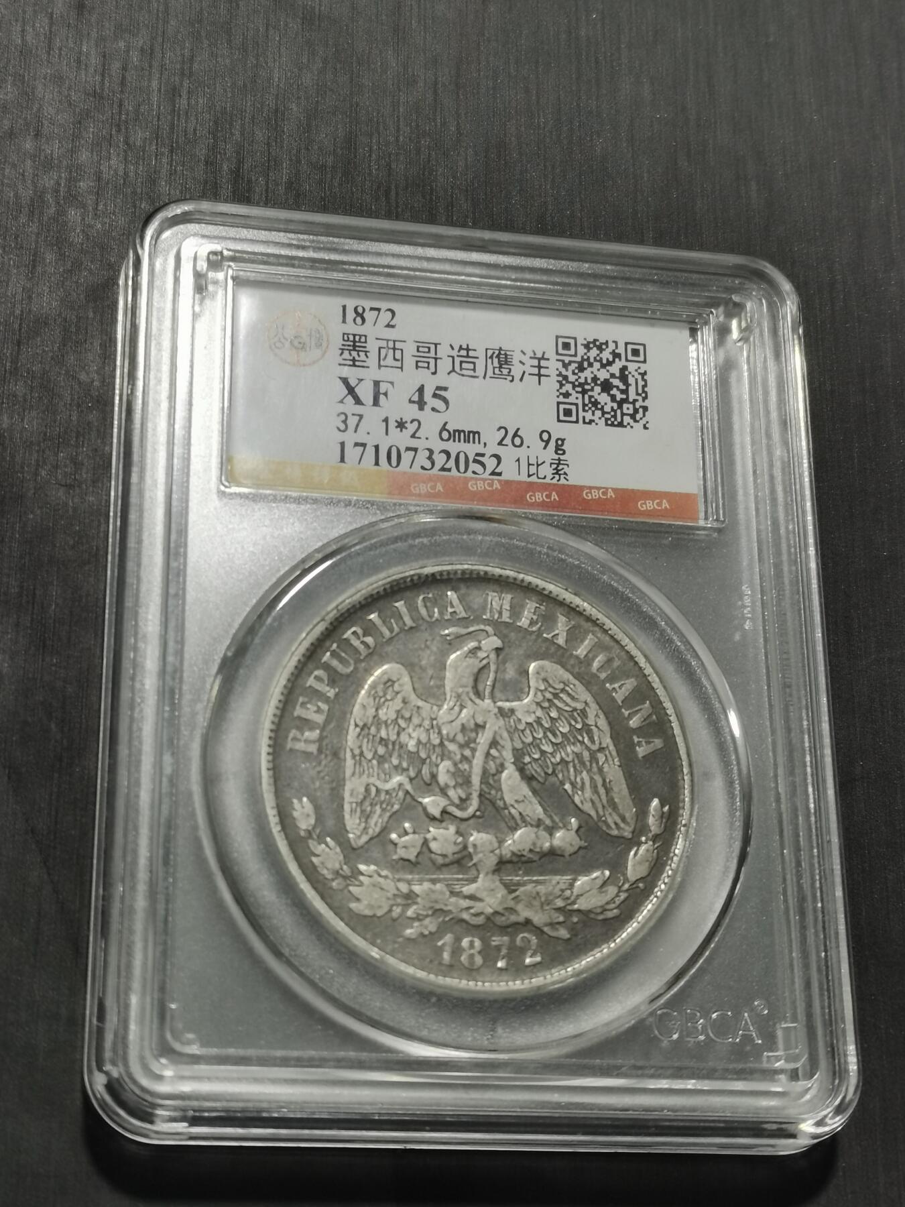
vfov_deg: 31.2
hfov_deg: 23.7
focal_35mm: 62
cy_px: 604
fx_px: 2161
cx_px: 452
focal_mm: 5.58
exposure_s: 1/90
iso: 64
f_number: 1.8
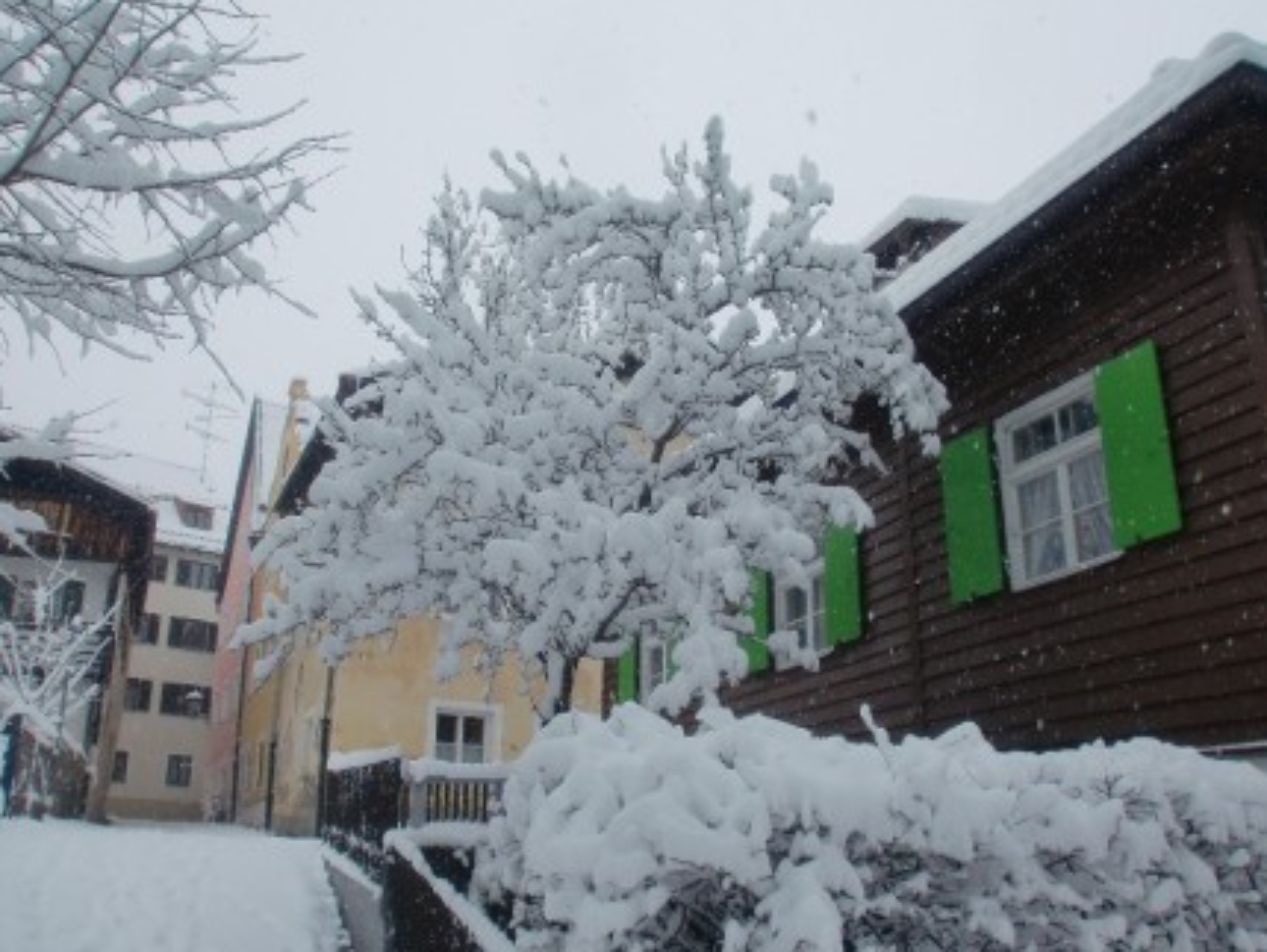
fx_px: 1062
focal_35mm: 29
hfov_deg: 61.6
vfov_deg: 48.2
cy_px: 516
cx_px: 648
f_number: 7.8
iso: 64
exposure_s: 1/250
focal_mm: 4.65
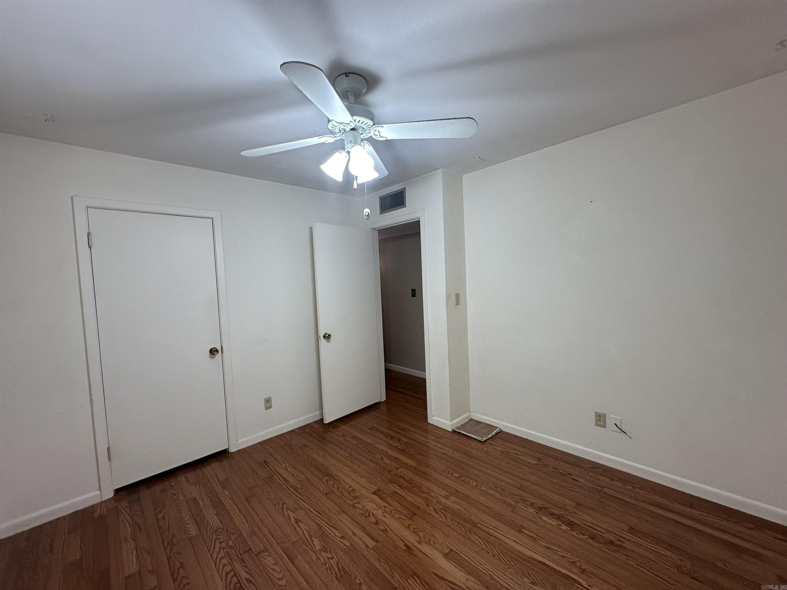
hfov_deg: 102.1
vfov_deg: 85.7
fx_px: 318
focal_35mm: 14
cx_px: 394
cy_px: 295
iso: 160
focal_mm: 2.22
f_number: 2.2
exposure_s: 1/120
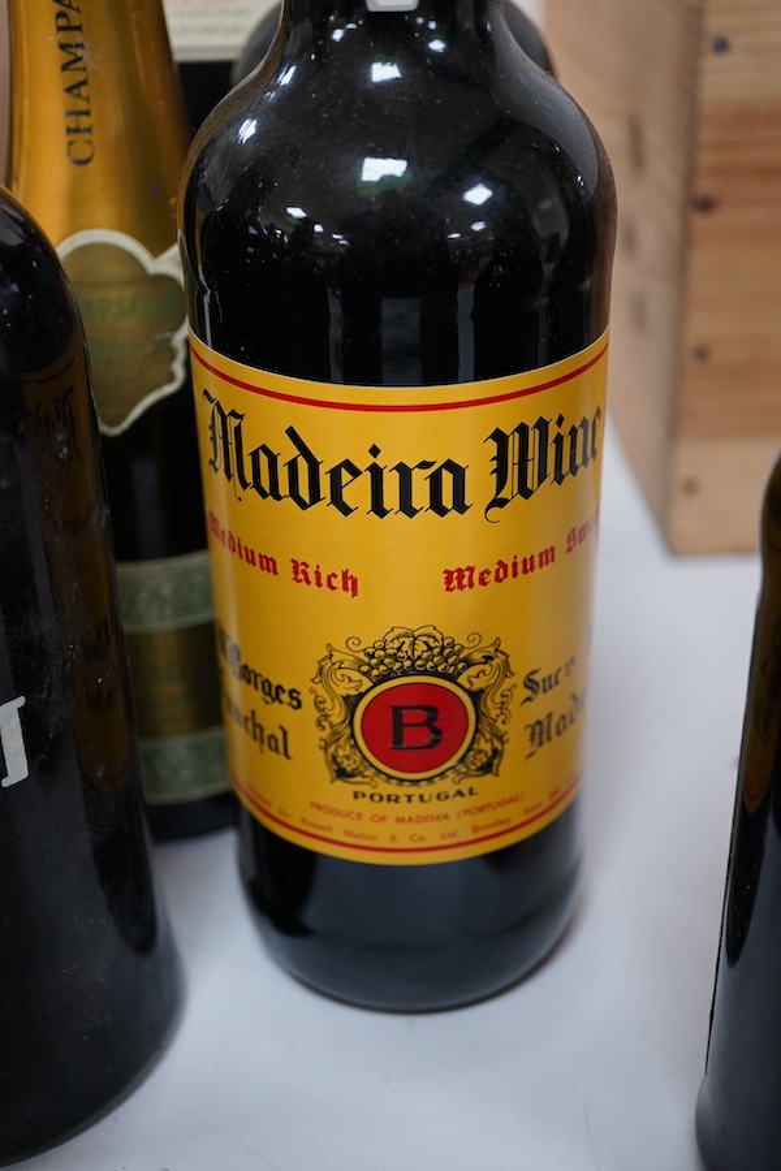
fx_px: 1464
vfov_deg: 43.6
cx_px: 390
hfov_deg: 29.9
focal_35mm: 45
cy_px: 586
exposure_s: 1/125
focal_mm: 30
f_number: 3.5
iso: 1250
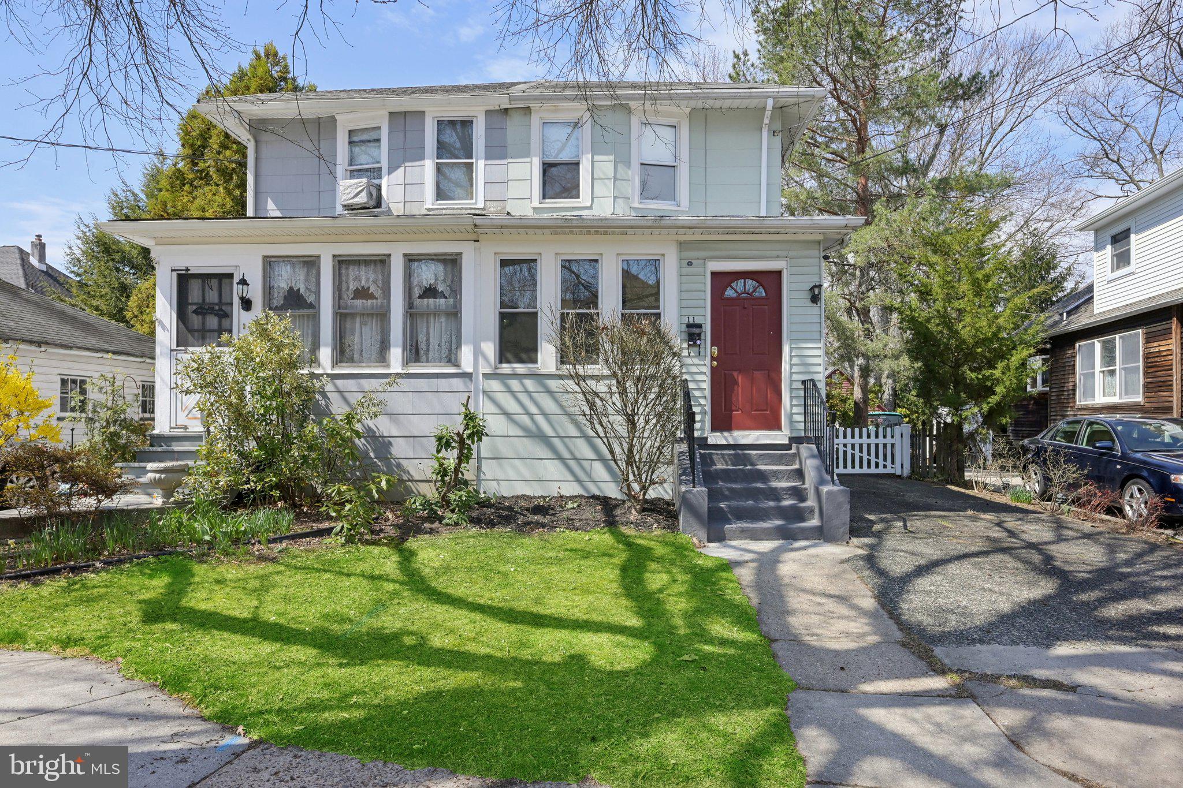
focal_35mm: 20
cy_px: 394
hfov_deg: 82.6
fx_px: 674
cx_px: 592
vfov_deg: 60.7
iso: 400
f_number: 11
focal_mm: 20.5
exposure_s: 1/400
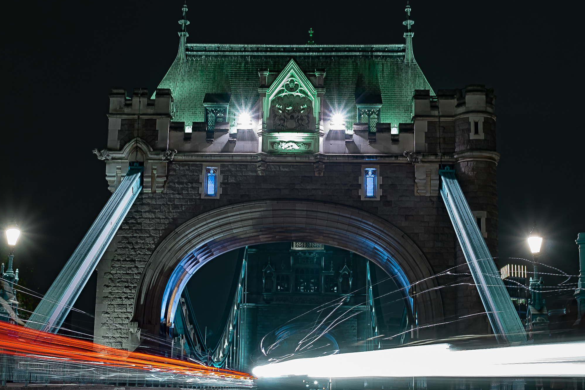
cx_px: 262
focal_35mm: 54
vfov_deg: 25.1
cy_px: 208
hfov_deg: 36.8
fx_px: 877
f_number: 10
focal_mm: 30
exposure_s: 8
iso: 50
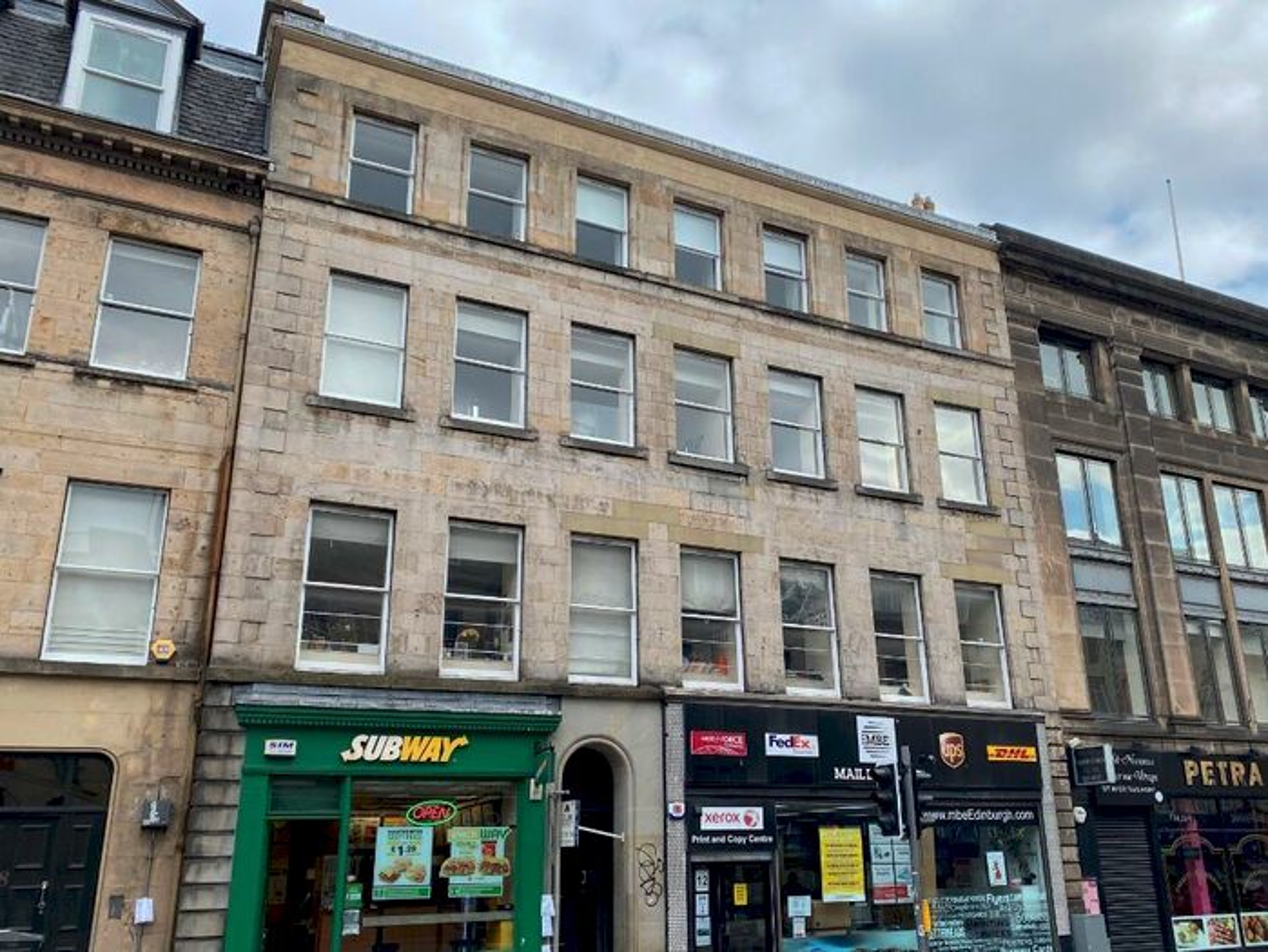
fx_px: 953
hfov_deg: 67.3
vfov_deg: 53.1
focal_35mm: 26
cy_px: 476
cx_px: 634
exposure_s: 1/1093
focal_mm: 4.25
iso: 32
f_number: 1.8
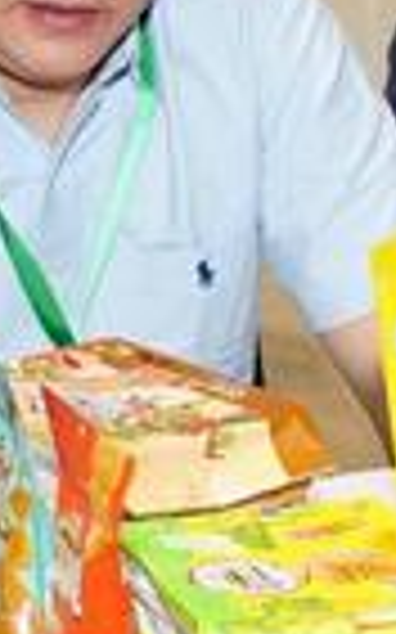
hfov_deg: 6.5
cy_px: 308
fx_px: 3415
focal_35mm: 198
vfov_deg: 10.6
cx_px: 693
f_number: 4
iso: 1250
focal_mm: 34.1
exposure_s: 1/160
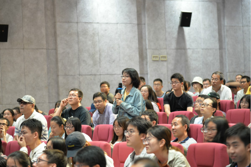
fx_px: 837
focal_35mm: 120
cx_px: 126
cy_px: 84
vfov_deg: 11.4
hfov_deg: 17.1
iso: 320
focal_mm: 120
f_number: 4
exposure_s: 1/13
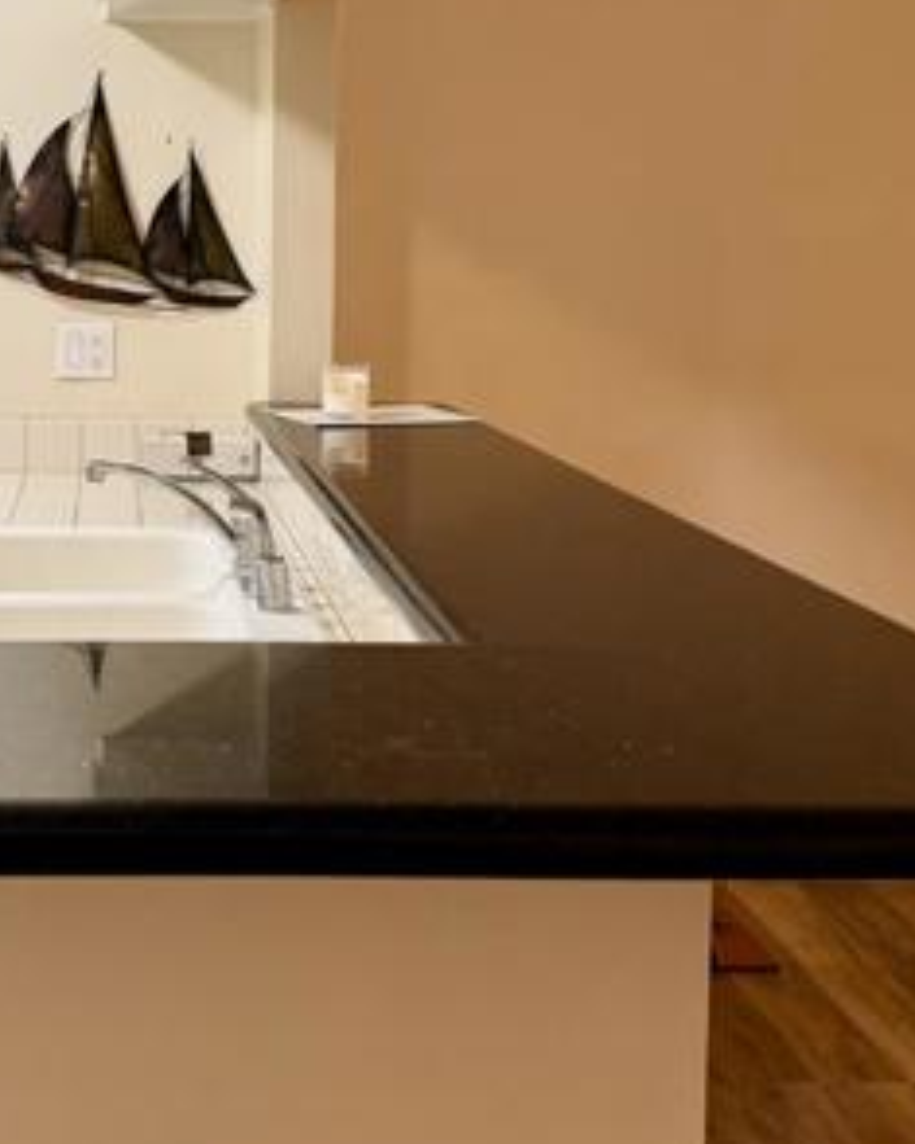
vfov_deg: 36.1
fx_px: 1727
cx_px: 144
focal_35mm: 51
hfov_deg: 28.8
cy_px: 331
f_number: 1.78
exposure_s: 1/60
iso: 250
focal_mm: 6.76
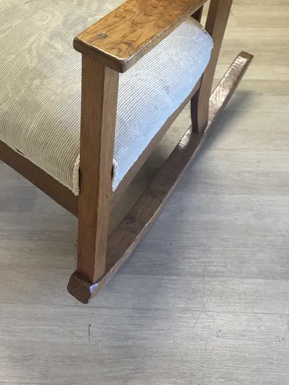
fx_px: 501
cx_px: 69
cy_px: 30
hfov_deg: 31.6
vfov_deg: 38.8
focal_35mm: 45
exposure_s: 1/50
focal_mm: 6.86
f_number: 1.78
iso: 125
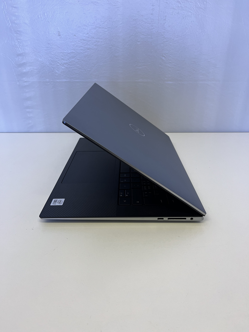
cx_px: 124
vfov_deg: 67.3
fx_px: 249
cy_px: 166
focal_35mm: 26
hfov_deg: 53.1
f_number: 1.6
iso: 80
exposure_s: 1/50
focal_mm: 5.1
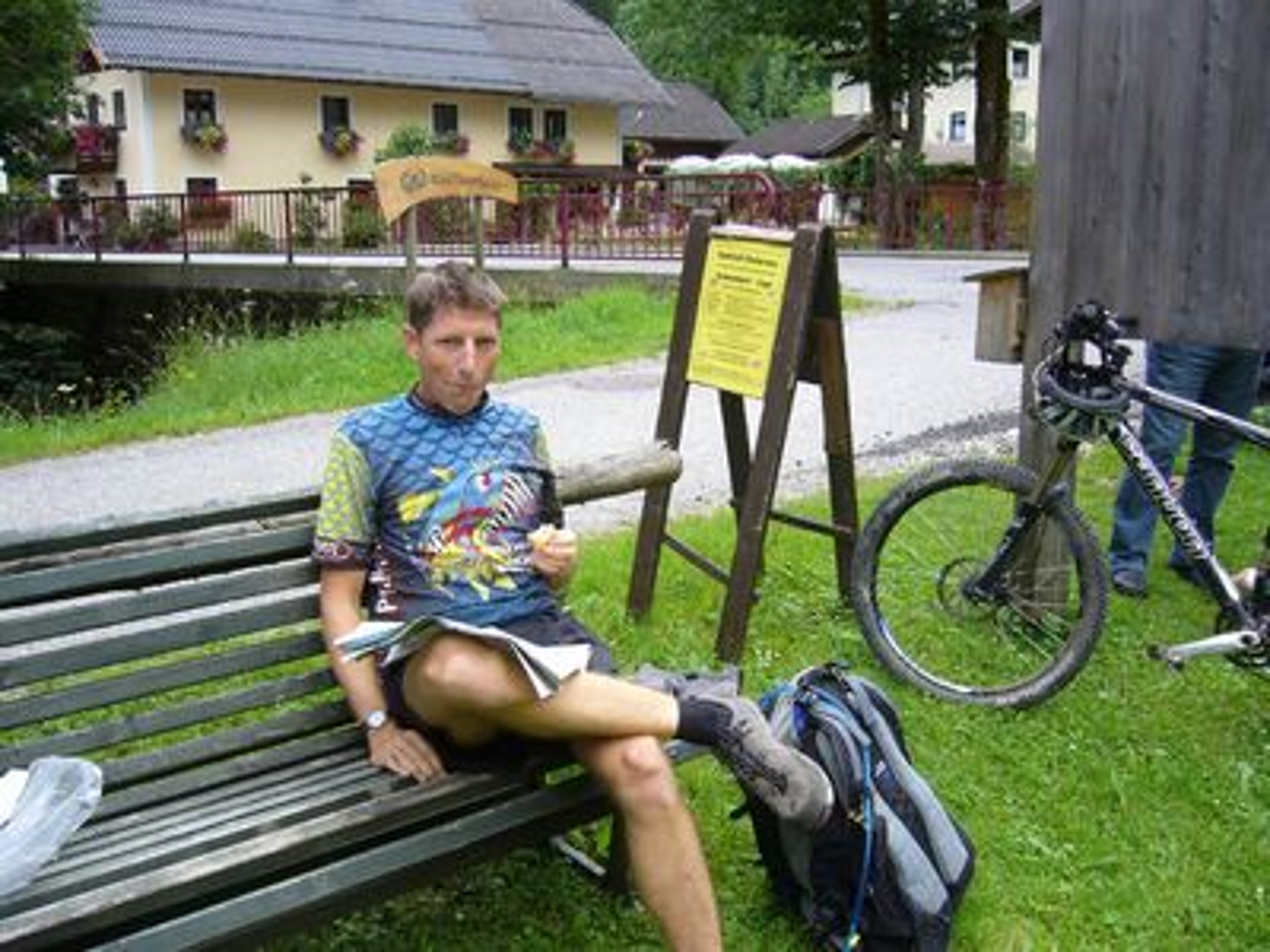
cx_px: 635
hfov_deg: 52.6
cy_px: 476
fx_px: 1284
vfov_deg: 40.7
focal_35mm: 35
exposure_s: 1/160
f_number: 2.8
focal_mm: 5.8
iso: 80
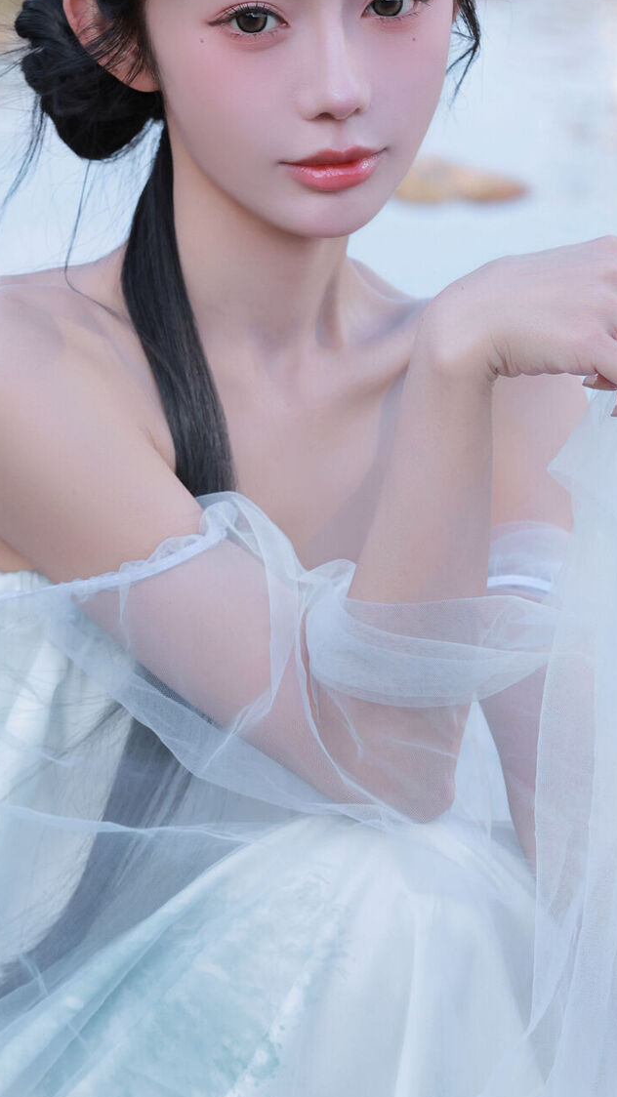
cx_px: 345
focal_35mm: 270
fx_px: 7855
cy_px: 506
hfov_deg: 4.5
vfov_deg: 8.0
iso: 1600
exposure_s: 1/400
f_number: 10
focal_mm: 185
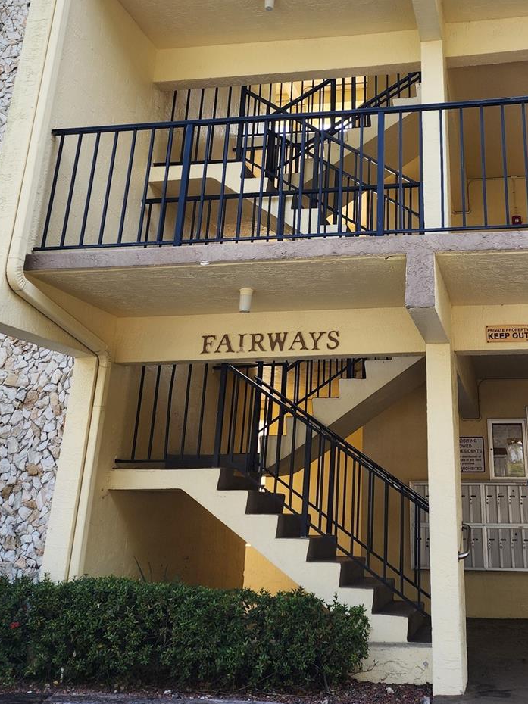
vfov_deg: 47.5
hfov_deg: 36.9
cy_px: 193
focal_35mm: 38
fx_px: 773
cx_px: 390
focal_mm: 6.4
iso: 12
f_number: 1.8
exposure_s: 1/249
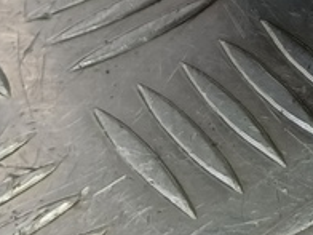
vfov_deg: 11.2
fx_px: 1085
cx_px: 481
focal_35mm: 120
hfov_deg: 15.1
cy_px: -233
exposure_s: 1/50
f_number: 1.6
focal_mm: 4.11
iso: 84
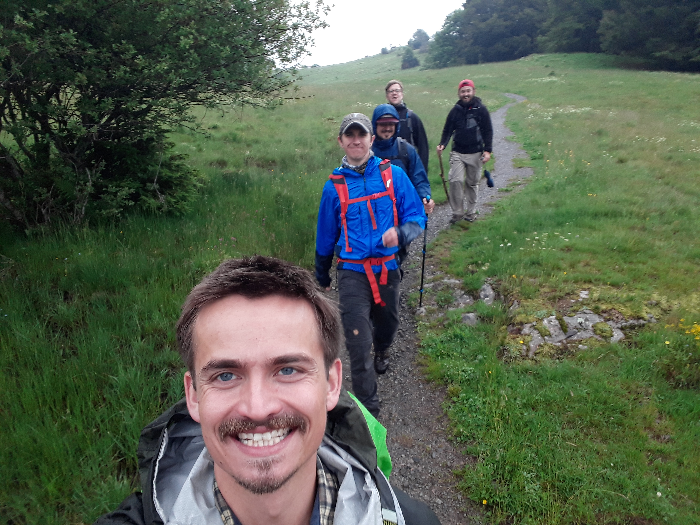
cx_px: 350
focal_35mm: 31
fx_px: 627
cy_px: 262
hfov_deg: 58.4
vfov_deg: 45.4
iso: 50
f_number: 1.9
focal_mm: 2.91
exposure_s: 1/100
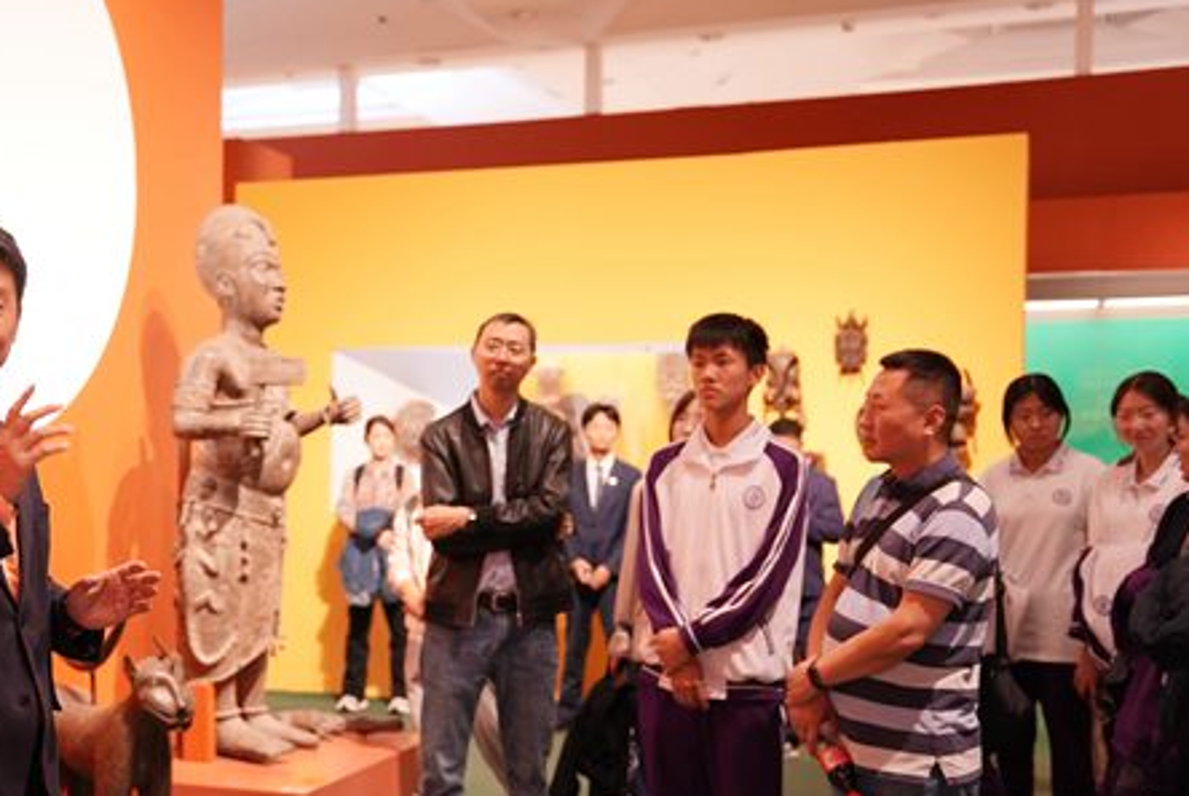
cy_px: 508
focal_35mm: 50
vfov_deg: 26.9
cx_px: 399
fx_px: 1653
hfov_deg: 39.1
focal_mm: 37
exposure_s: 1/50
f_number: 2.8
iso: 2000
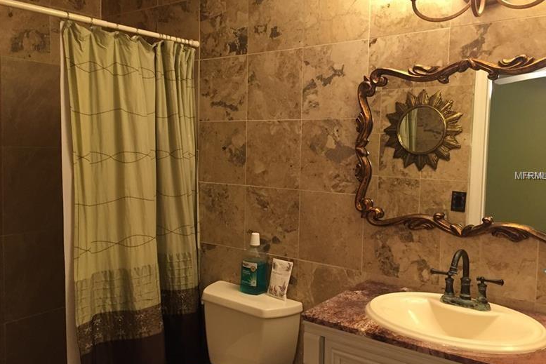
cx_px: 277
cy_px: 176
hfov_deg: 60.3
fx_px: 470
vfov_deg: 42.3
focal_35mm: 31
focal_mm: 4.15
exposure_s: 1/30
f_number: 2.2
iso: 160
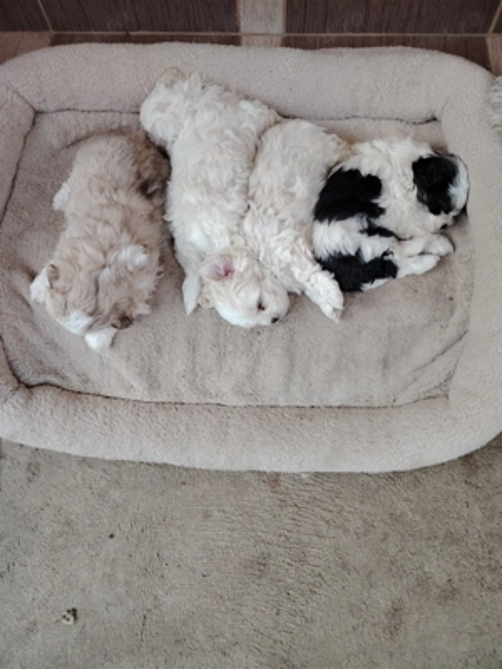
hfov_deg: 56.8
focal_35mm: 24
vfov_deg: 71.6
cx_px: 251
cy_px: 334
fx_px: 464
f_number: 1.75
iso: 466
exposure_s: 1/100
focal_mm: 5.25
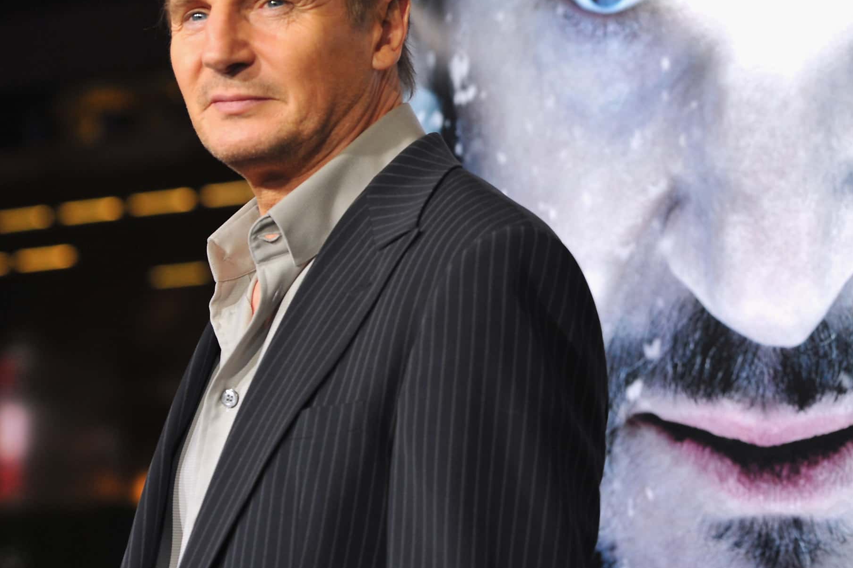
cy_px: 113
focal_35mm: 158
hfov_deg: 13.0
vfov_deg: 8.7
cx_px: 588
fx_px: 3742
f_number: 4
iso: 1250
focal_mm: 95
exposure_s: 1/400
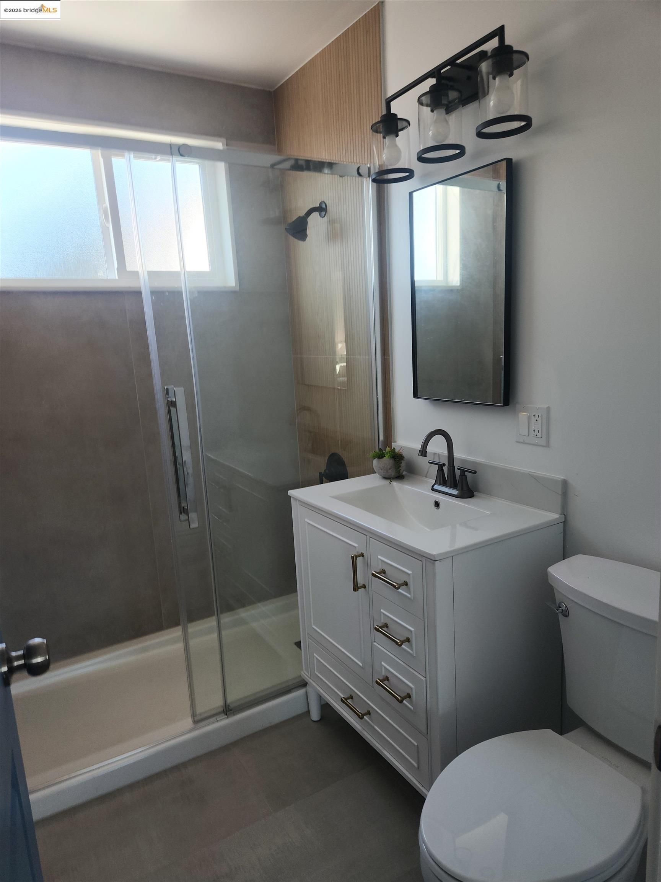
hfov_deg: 58.9
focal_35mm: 23
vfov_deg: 73.9
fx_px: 586
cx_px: 330
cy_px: 441
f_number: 1.8
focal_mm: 5.4
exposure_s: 1/60
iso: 50
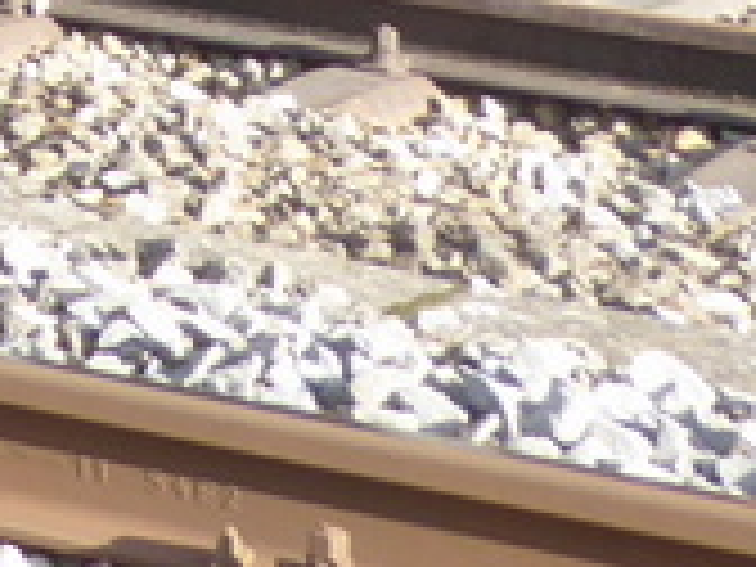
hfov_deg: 8.3
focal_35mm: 222
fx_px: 4848
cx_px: -945
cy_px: -1220
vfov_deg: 6.1
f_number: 3.5
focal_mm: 5.4
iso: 80
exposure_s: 1/125
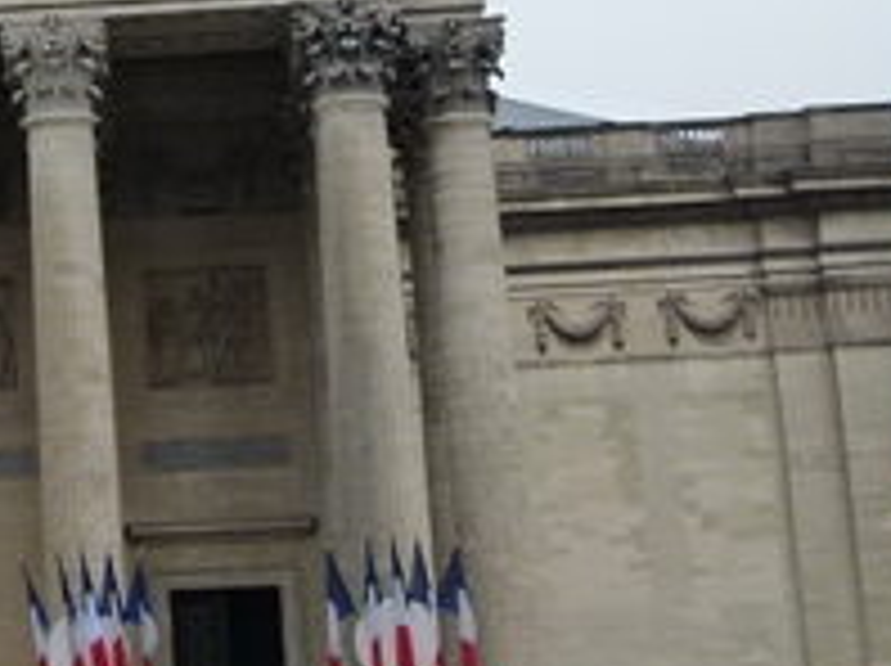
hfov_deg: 15.4
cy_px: -58
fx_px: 3162
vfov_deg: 11.8
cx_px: -198
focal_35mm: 123
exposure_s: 1/640
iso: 160
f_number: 4
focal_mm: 6.8
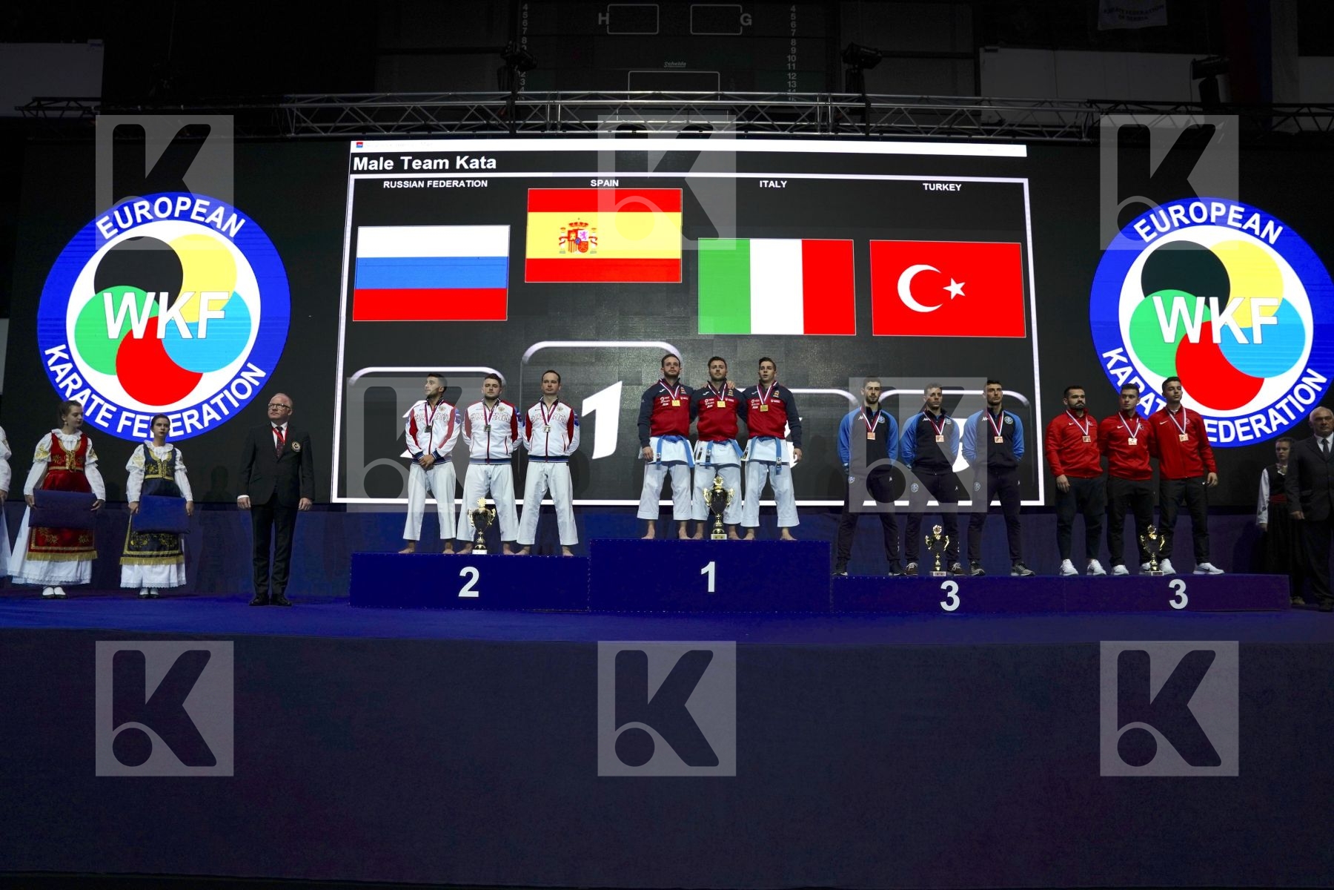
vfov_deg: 53.1
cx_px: 667
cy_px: 445
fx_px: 889
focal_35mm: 24
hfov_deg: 73.7
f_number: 4
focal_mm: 24
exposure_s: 1/125
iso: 320
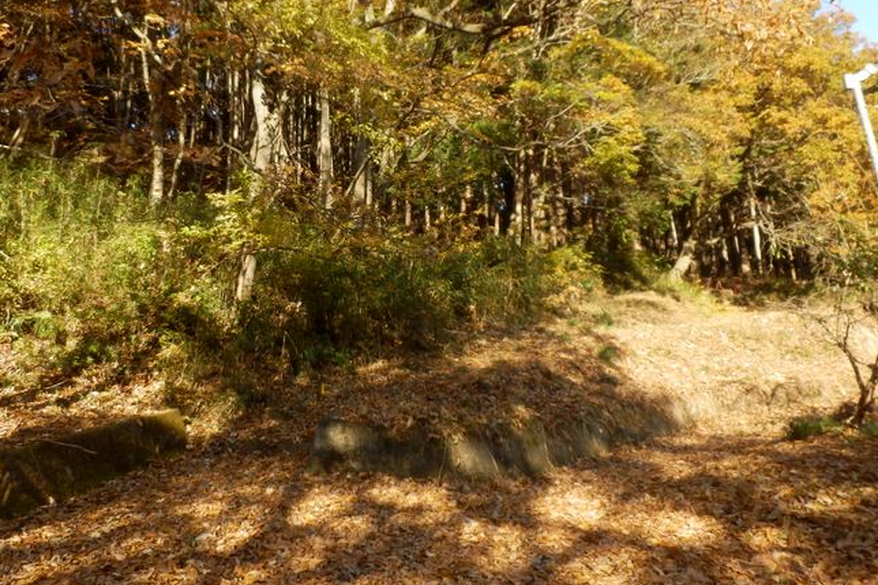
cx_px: 337
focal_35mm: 31
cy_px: 205
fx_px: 756
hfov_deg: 59.6
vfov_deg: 41.9
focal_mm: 4.2
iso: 80
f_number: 3
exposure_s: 1/250
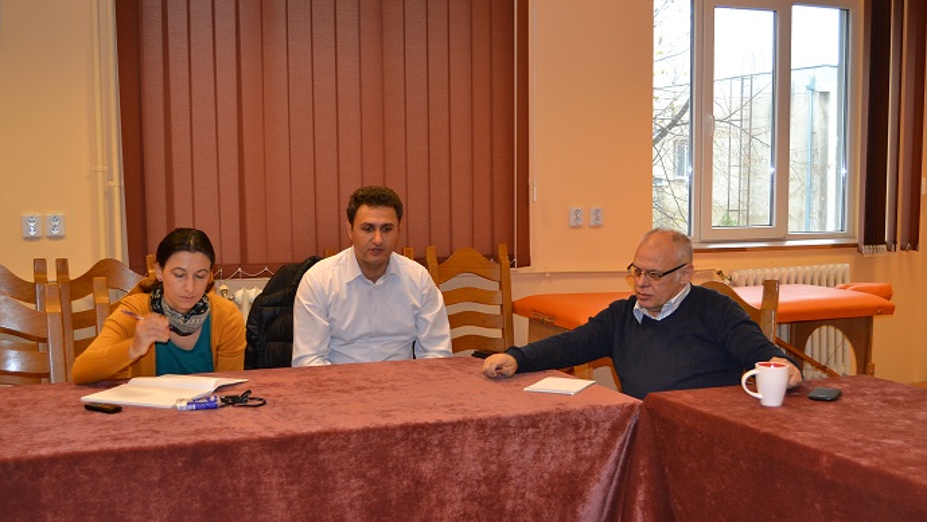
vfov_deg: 29.0
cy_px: 281
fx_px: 1008
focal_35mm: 41
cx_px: 464
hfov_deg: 49.4
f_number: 4.2
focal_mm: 26
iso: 640
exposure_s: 1/60
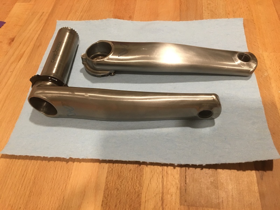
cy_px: 105
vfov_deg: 48.2
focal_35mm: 29
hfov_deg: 61.7
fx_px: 235
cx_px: 140
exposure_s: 1/24
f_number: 2.2
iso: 200
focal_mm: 4.15
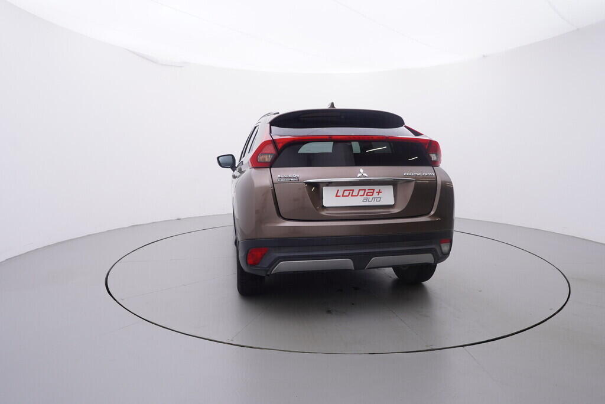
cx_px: 302
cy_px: 202
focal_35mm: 22
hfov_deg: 77.3
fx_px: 378
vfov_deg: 56.2
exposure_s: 1/80
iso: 200
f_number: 5
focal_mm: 15
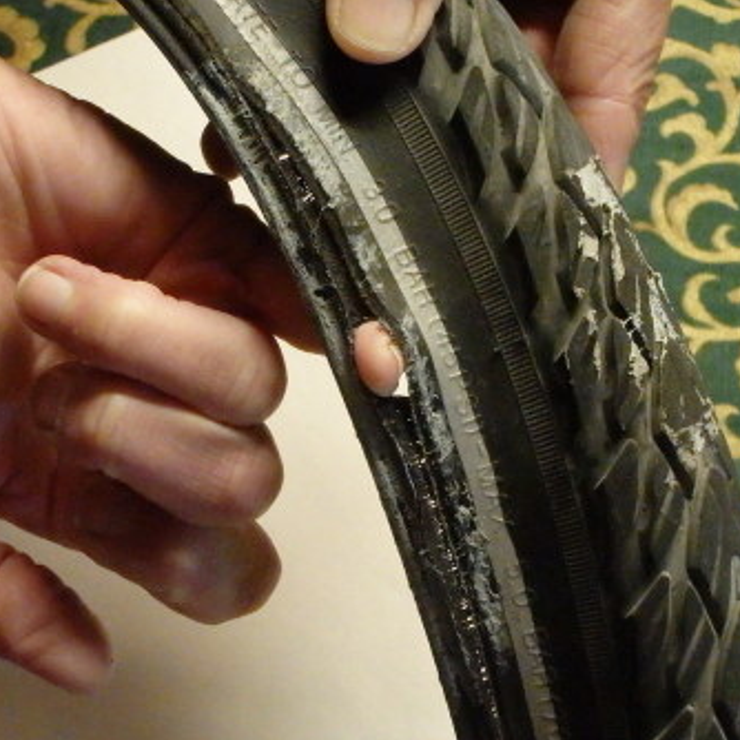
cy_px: 360
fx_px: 2685
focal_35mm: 111
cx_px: 363
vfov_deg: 15.7
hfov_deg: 15.7
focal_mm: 15.1
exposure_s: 1/60
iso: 3200
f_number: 4.4
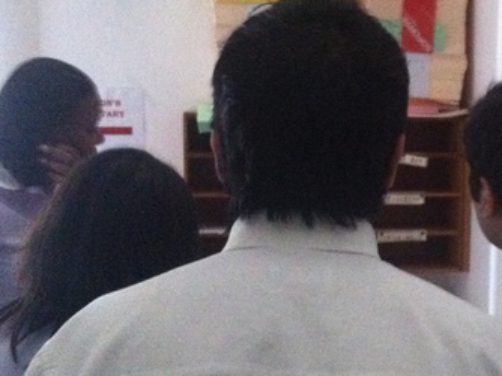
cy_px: 211
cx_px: 371
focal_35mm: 67
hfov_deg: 28.6
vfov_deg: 21.9
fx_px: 971
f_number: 2.8
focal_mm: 3.85
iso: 1000
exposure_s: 1/15
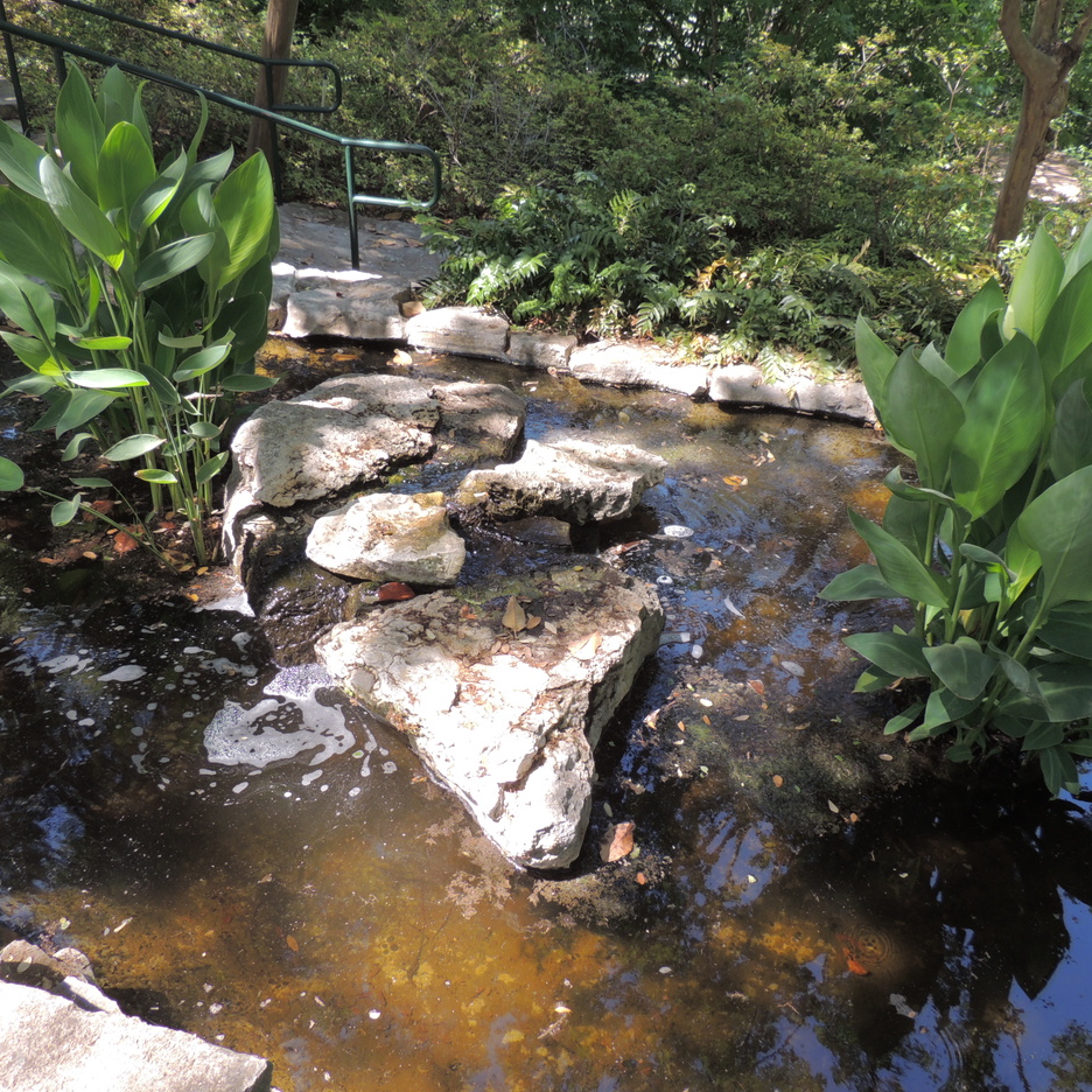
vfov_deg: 55.6
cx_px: 548
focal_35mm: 29
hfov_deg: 55.6
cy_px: 542
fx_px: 1035
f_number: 3
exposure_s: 1/125
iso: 100
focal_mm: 4.3
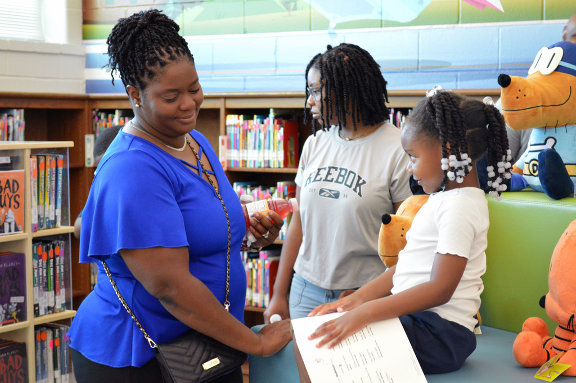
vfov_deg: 19.7
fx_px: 1103
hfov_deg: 29.3
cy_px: 192
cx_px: 288
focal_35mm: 69
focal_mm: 46
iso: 3200
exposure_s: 1/100
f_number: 5.3
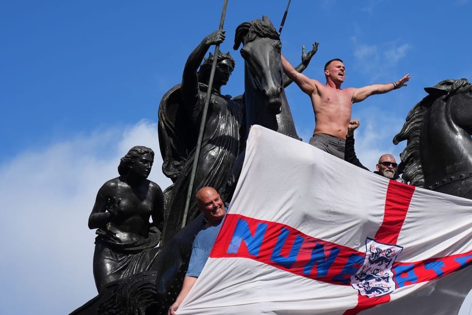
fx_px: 1416
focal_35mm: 108
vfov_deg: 12.7
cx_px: 341
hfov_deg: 18.8
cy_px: 109
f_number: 4
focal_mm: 56
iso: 200
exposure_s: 1/3200
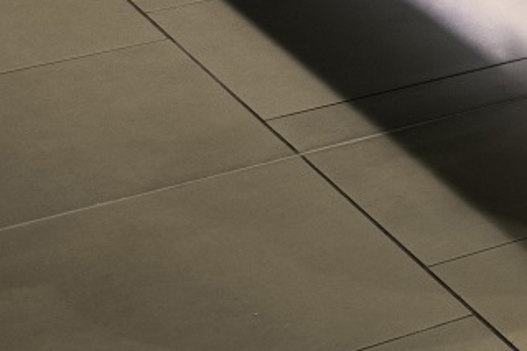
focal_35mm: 144
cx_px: 1393
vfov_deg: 8.4
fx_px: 2107
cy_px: -613
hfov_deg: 11.1
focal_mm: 24
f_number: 11
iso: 640
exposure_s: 1/10
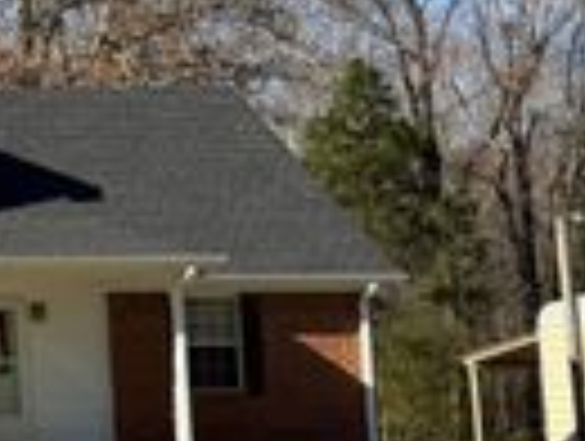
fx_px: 1558
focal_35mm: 92
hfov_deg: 17.6
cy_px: 151
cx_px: -441
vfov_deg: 16.1
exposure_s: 1/2370
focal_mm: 6.76
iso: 80
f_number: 1.78
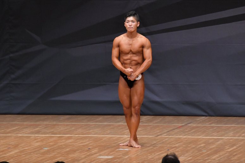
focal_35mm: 285
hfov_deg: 7.2
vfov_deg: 4.8
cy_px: 82
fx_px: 1939
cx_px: 122
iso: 6400
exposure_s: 1/400
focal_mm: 190
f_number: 5.6
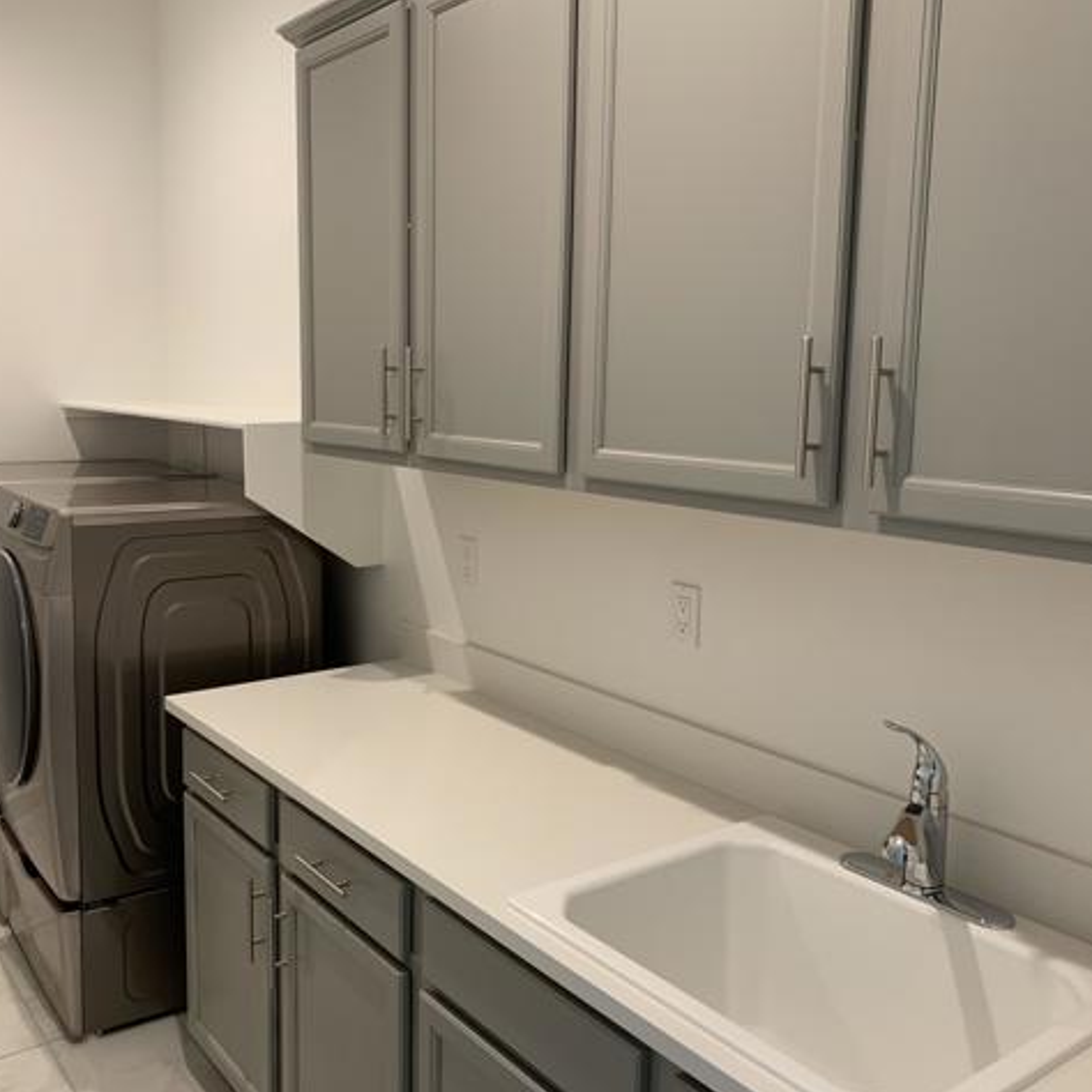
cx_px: 463
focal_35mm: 31
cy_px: 546
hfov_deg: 52.3
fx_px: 1106
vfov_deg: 52.5
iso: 160
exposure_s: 1/60
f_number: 1.8
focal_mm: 4.25
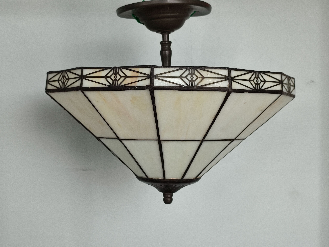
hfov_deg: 71.6
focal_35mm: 24
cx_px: 164
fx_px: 228
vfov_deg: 56.8
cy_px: 124
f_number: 1.89
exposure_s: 1/33
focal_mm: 5.89
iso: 336
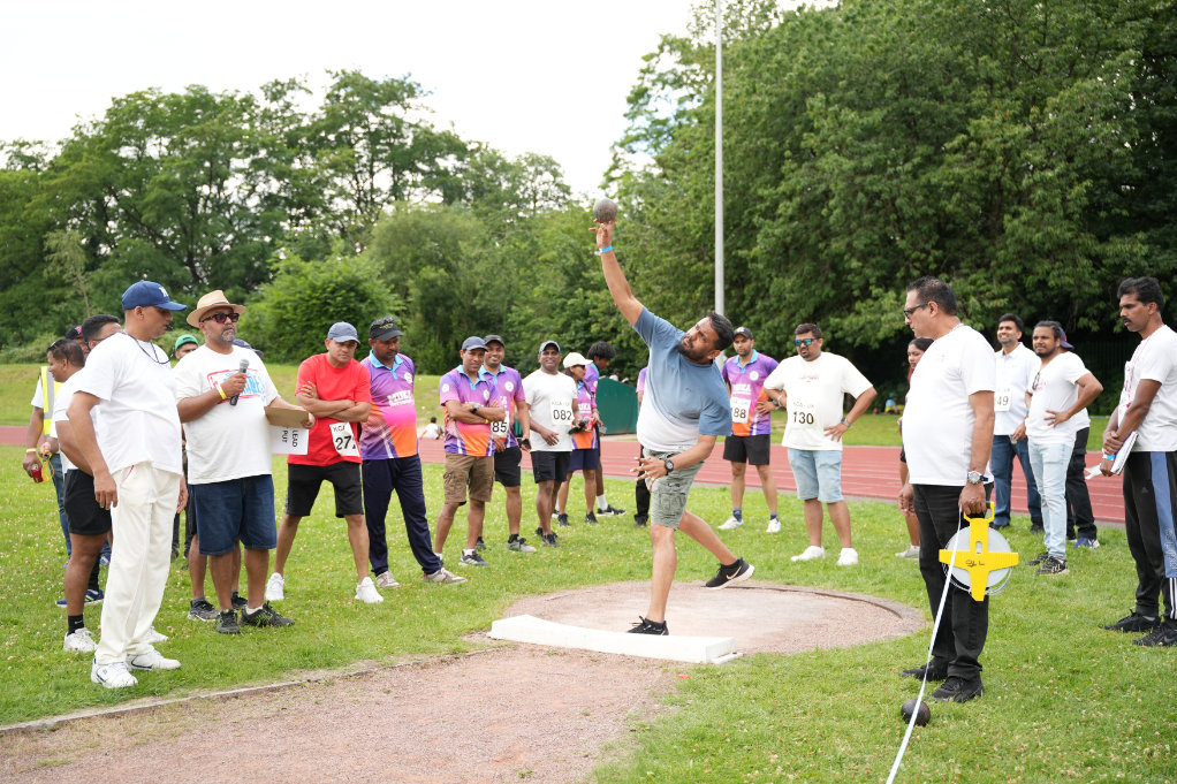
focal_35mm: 39
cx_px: 588
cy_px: 392
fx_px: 1272
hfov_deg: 49.7
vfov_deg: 34.3
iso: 250
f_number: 2.8
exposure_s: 1/1000
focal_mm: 38.9
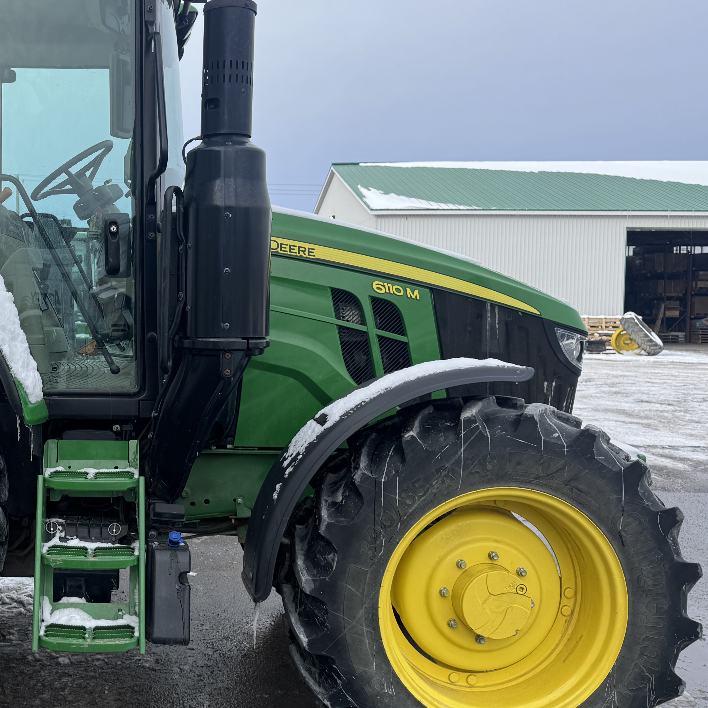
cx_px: 95
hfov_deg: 38.6
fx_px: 949
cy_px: 354
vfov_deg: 40.9
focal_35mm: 41
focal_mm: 6.76
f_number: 1.78
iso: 80
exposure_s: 1/2331
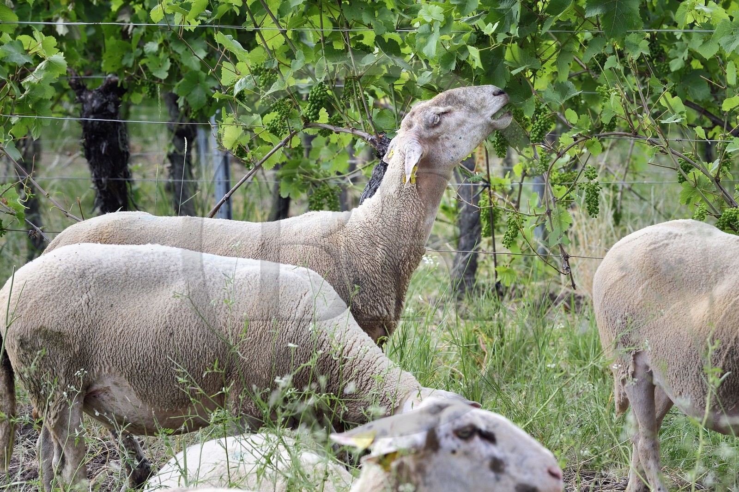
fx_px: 4104
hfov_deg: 10.3
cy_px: 246
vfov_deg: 6.9
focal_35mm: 200
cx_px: 370
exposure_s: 1/320
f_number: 9
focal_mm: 200
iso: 400
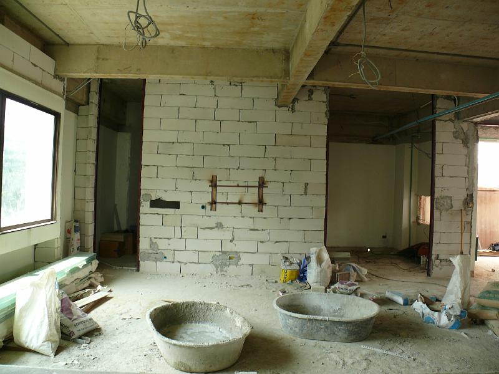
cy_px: 187
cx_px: 250
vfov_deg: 40.7
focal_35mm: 35
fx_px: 505
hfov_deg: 52.6
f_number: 2.8
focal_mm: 7.4
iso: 100
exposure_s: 1/40
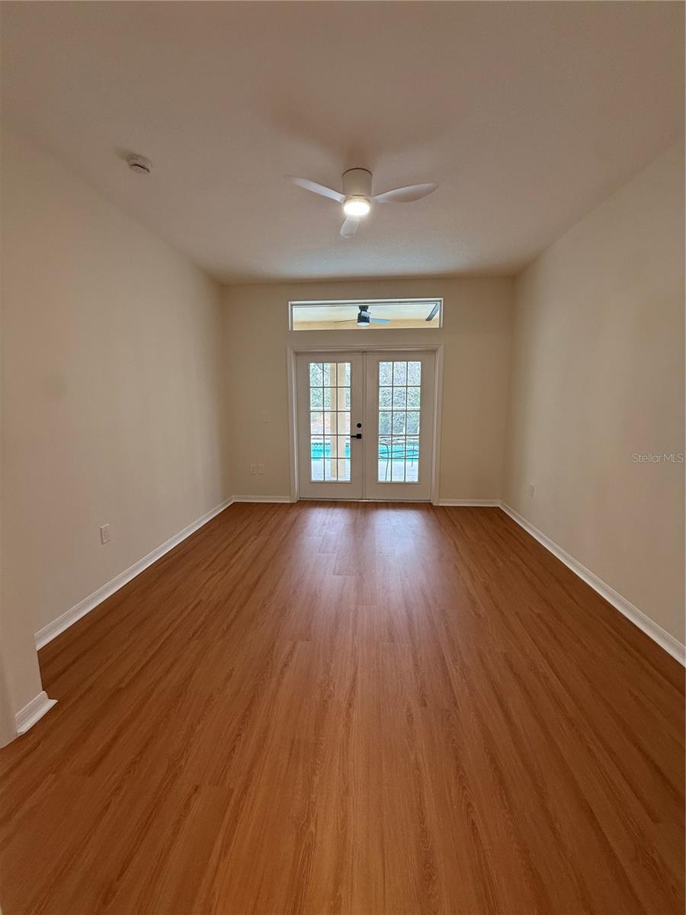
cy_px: 458
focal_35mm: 14
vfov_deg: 102.1
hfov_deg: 85.7
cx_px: 343
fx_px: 370
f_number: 2.2
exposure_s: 1/120
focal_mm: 2.22
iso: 160
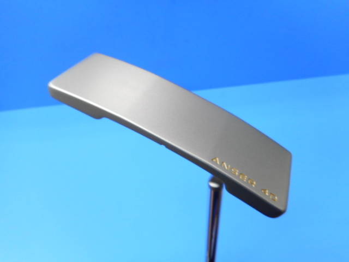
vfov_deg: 54.9
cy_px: 131
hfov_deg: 69.4
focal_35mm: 25
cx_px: 174
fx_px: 252
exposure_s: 1/30
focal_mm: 4.5
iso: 140
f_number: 3.7
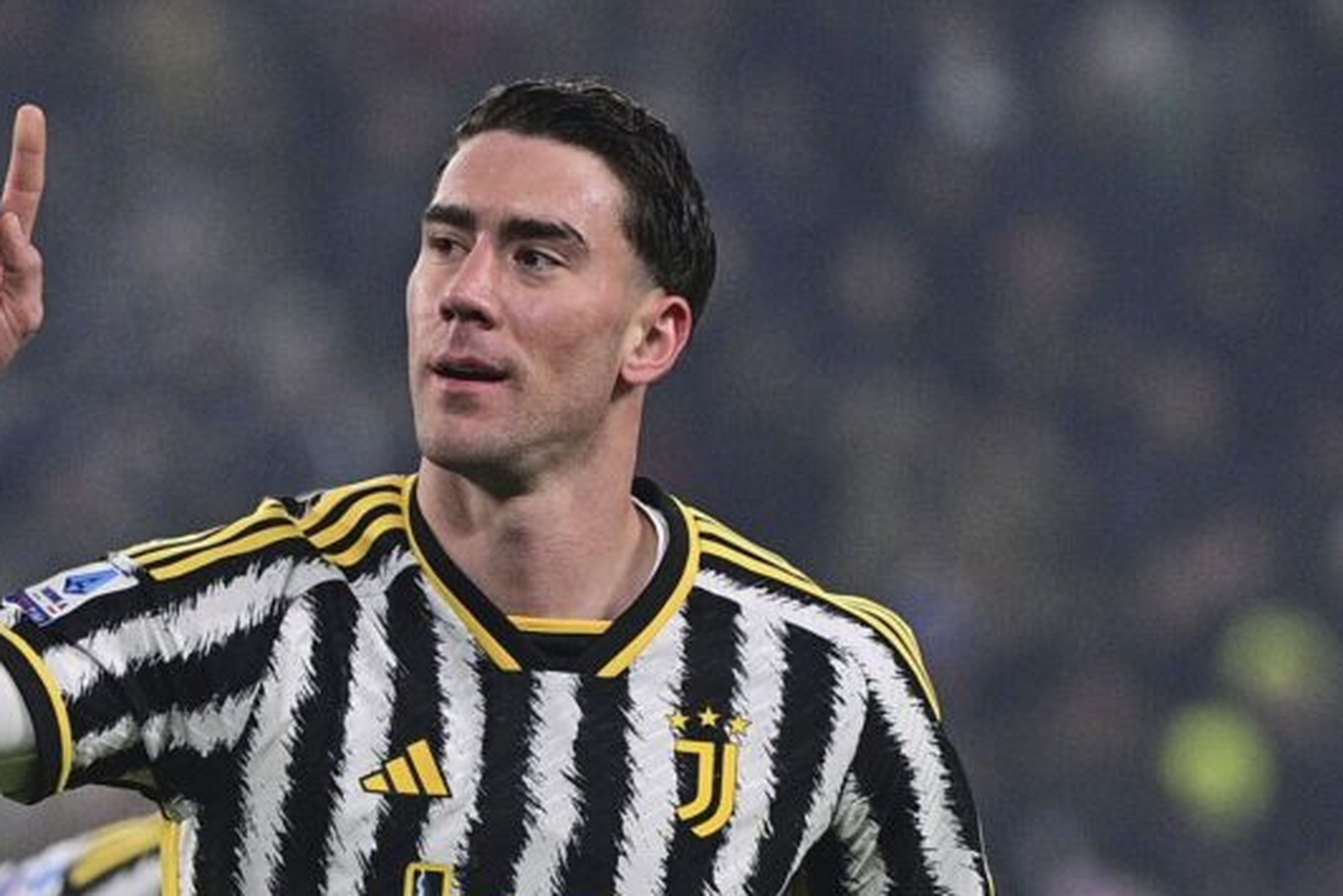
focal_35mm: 366
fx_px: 13657
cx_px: 480
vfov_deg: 3.8
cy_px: 575
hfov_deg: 5.6
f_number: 4
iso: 2500
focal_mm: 280
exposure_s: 1/1600
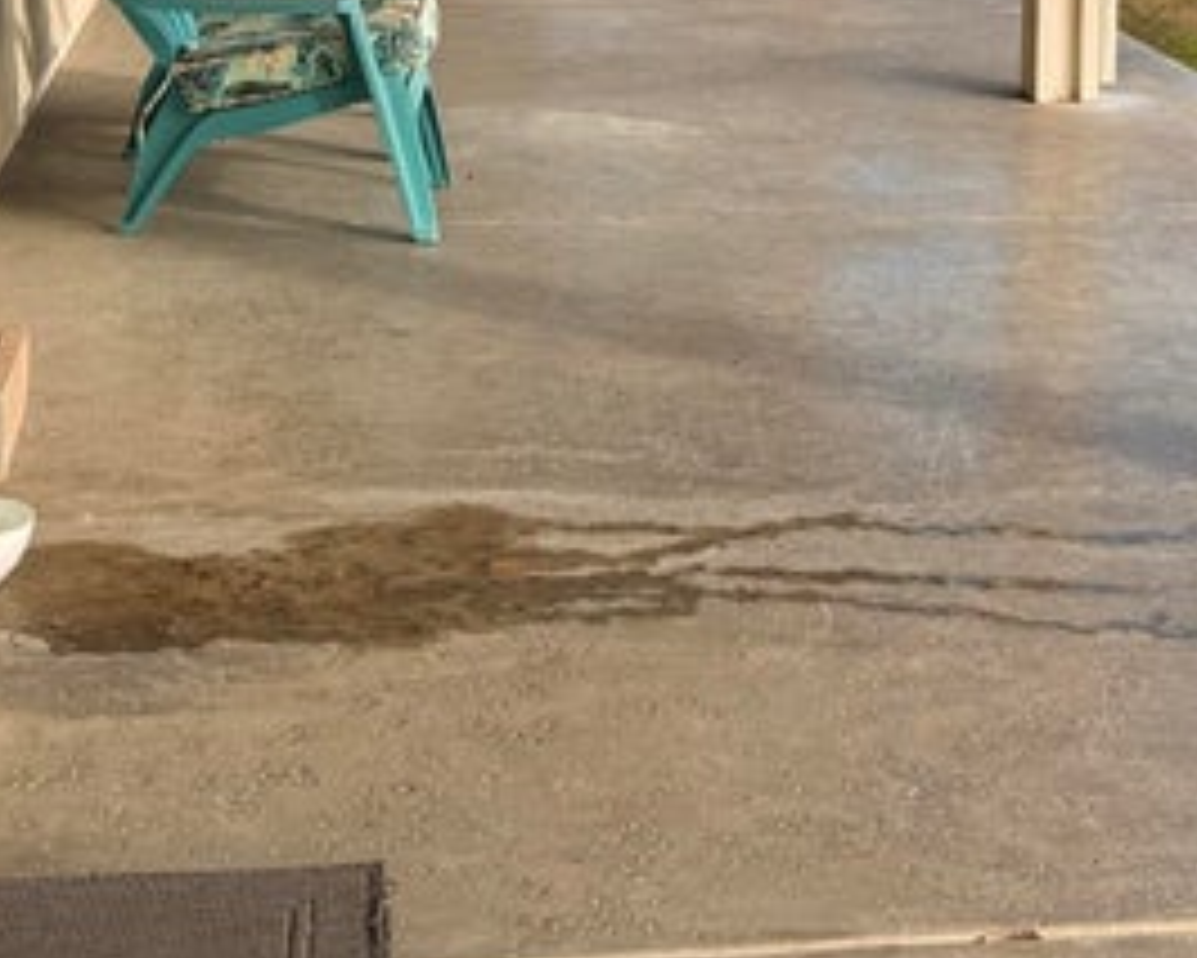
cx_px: 889
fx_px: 2658
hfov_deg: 25.1
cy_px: -72
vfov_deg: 19.6
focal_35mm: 75
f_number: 1.78
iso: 80
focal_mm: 6.76
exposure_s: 1/1818
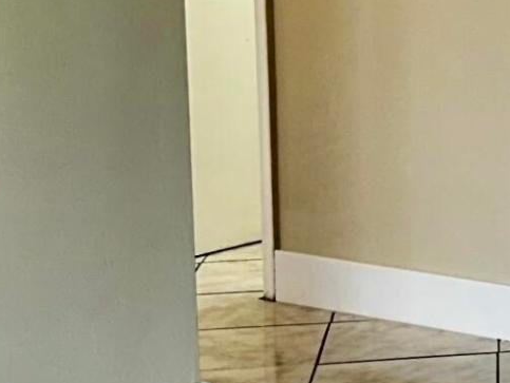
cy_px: 2
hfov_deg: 12.3
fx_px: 2108
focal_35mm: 143
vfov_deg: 10.3
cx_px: 985
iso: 80
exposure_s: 1/39
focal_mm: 6.86
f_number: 1.78
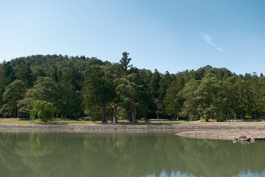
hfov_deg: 54.4
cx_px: 132
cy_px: 88
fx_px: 258
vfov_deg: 37.8
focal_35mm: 35
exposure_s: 1/500
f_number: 4
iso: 125
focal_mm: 23.4
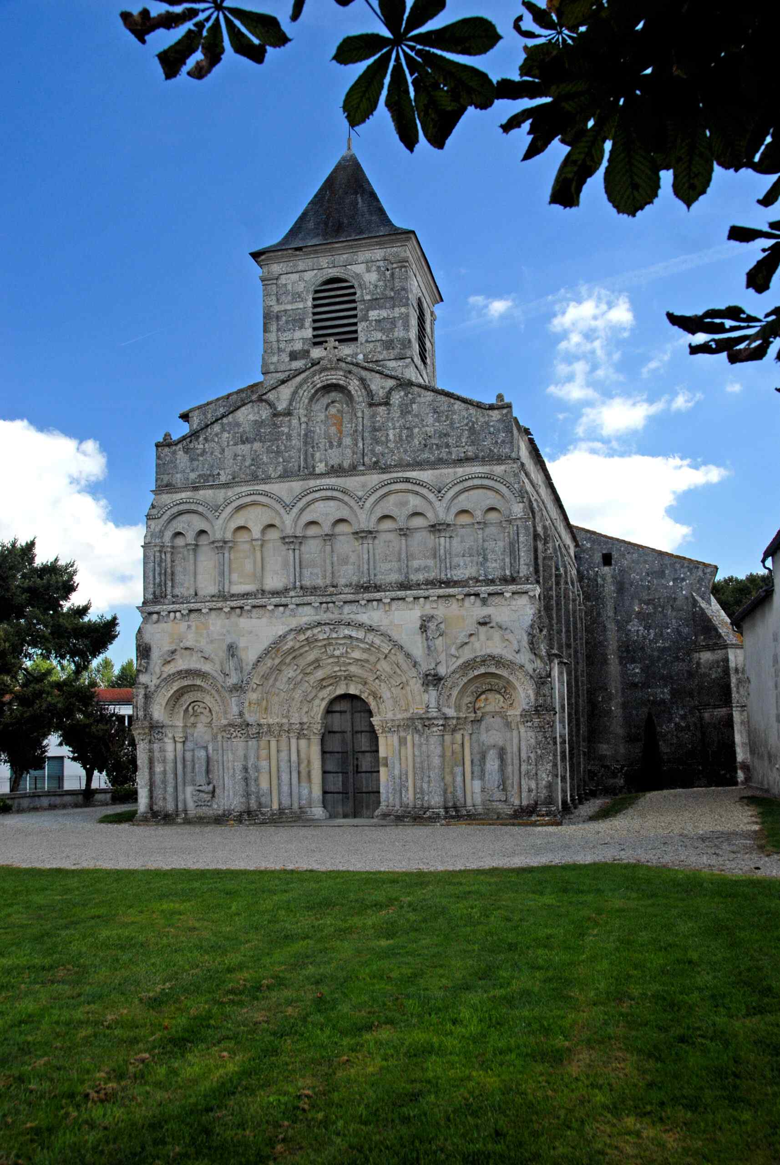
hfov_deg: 43.7
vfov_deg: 61.9
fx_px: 972
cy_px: 582
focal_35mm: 30
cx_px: 390
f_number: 8
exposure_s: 1/250
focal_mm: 20
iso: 200
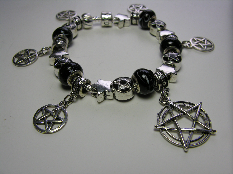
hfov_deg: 52.6
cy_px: 87
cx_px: 116
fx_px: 236
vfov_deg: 40.7
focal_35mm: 35
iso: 50
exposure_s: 1/116
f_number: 5
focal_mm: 8.9
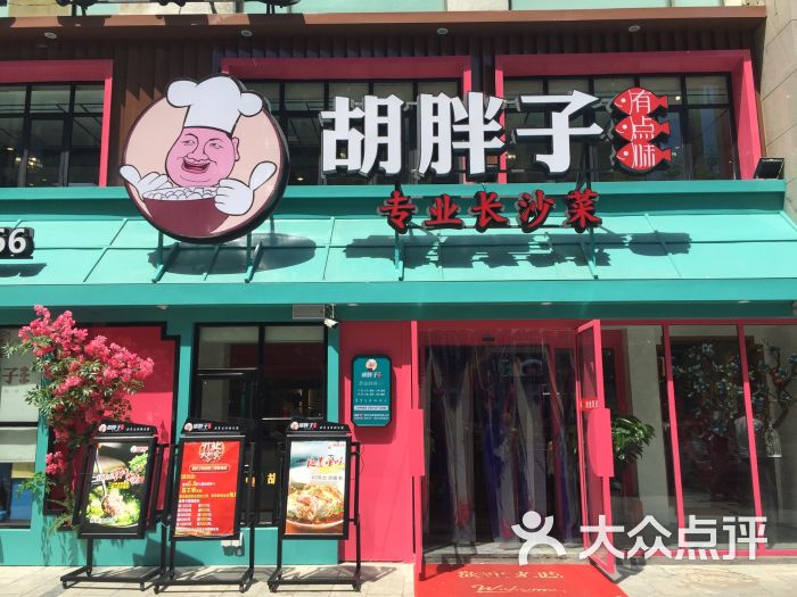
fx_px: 668
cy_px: 298
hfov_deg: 61.7
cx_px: 398
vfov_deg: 48.2
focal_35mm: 29
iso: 32
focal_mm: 4.15
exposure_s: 1/1319
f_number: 2.2
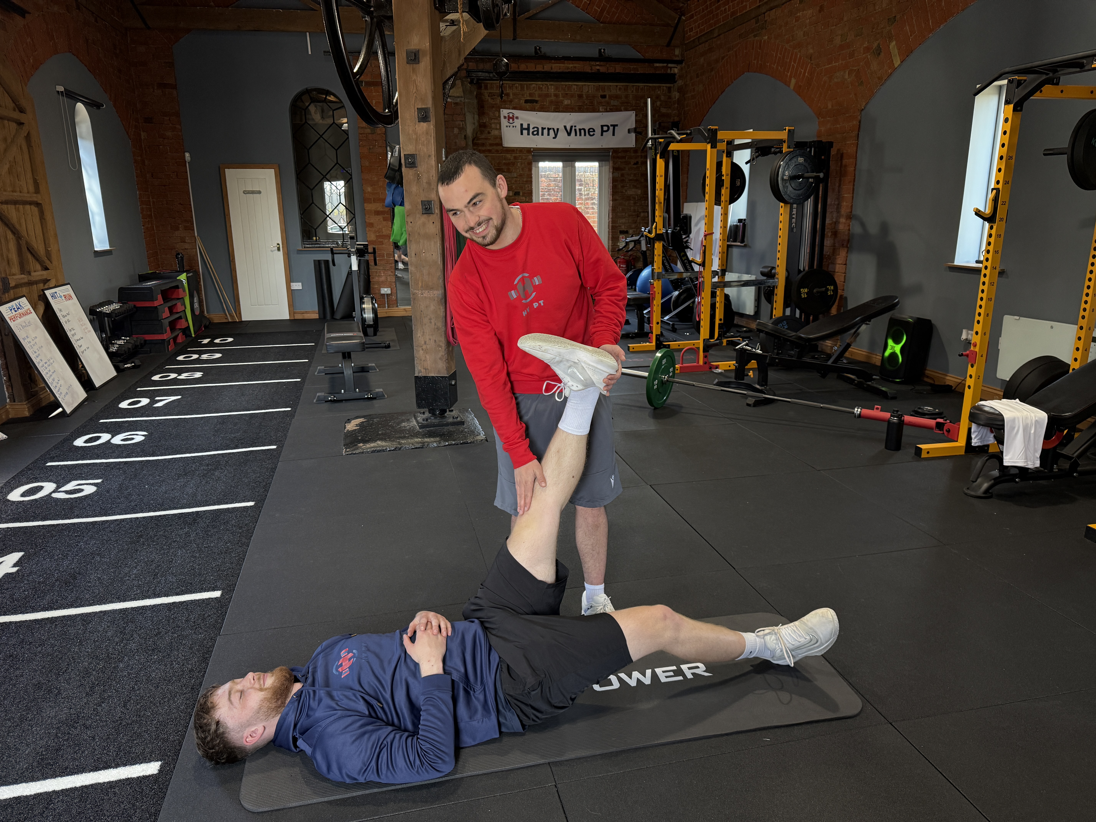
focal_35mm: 24
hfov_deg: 71.6
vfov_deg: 56.8
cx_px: 548
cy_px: 411
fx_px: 760
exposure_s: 1/120
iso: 200
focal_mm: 6.76
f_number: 1.78
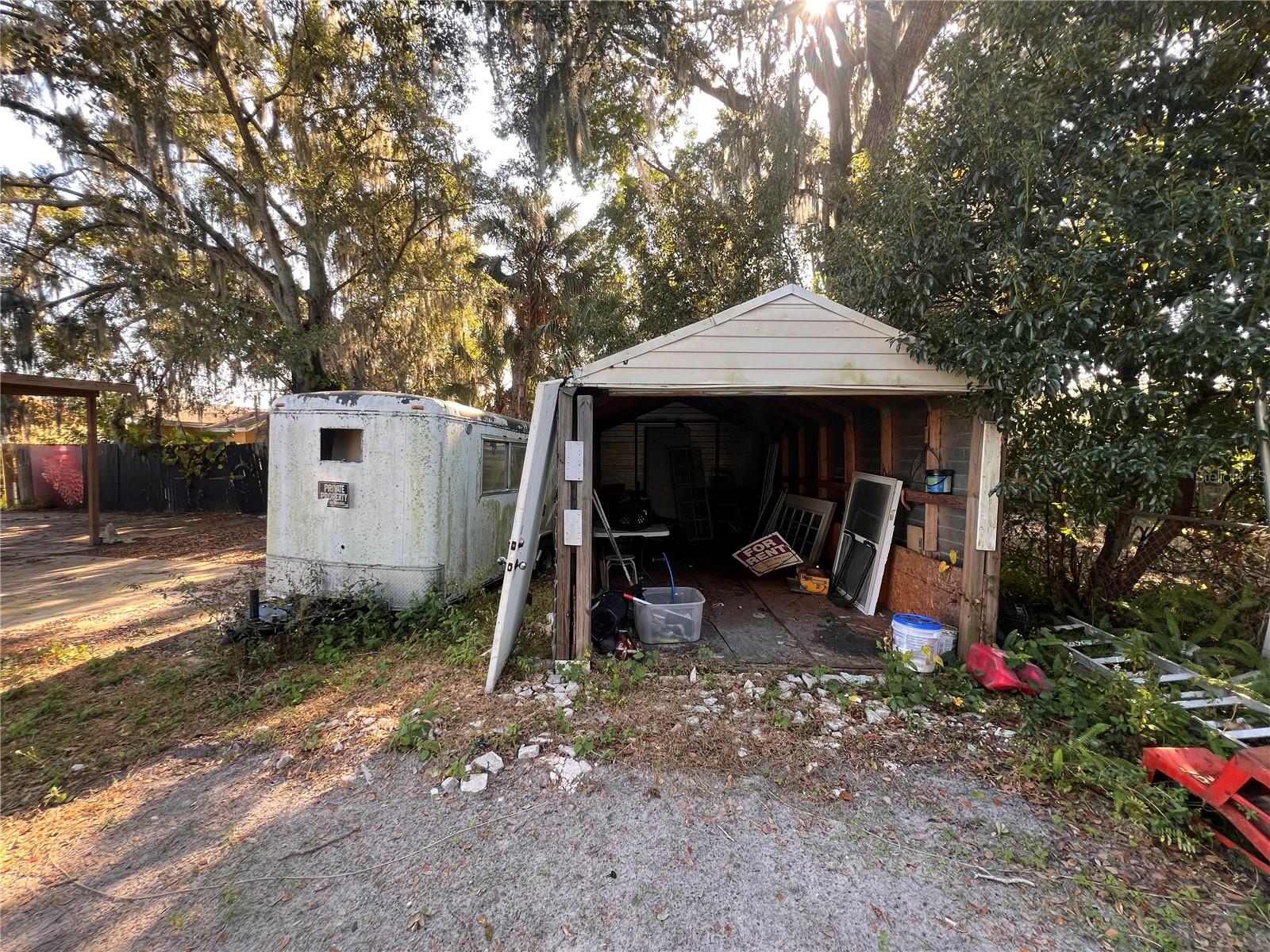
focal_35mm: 13
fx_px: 477
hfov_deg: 106.2
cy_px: 476
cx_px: 635
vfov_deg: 89.9
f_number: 1.8
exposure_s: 1/99
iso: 32
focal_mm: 1.57
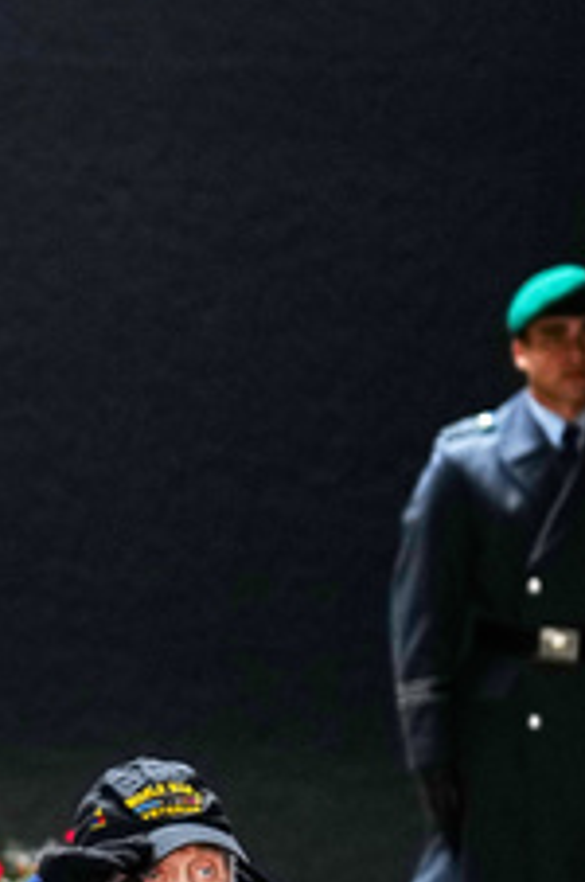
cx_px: -604
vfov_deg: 9.1
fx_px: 5550
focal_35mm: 227
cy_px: 665
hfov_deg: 5.9
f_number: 1.2
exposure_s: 1/160
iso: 800
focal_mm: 50
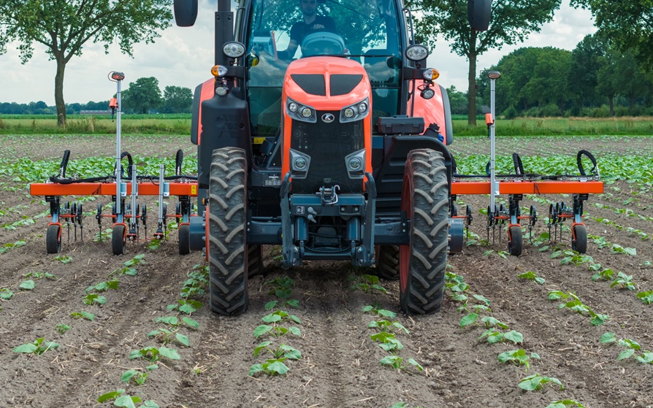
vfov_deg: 15.4
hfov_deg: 24.4
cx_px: 329
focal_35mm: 85
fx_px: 1513
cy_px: 156
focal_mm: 19.35
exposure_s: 1/800
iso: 200
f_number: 2.8
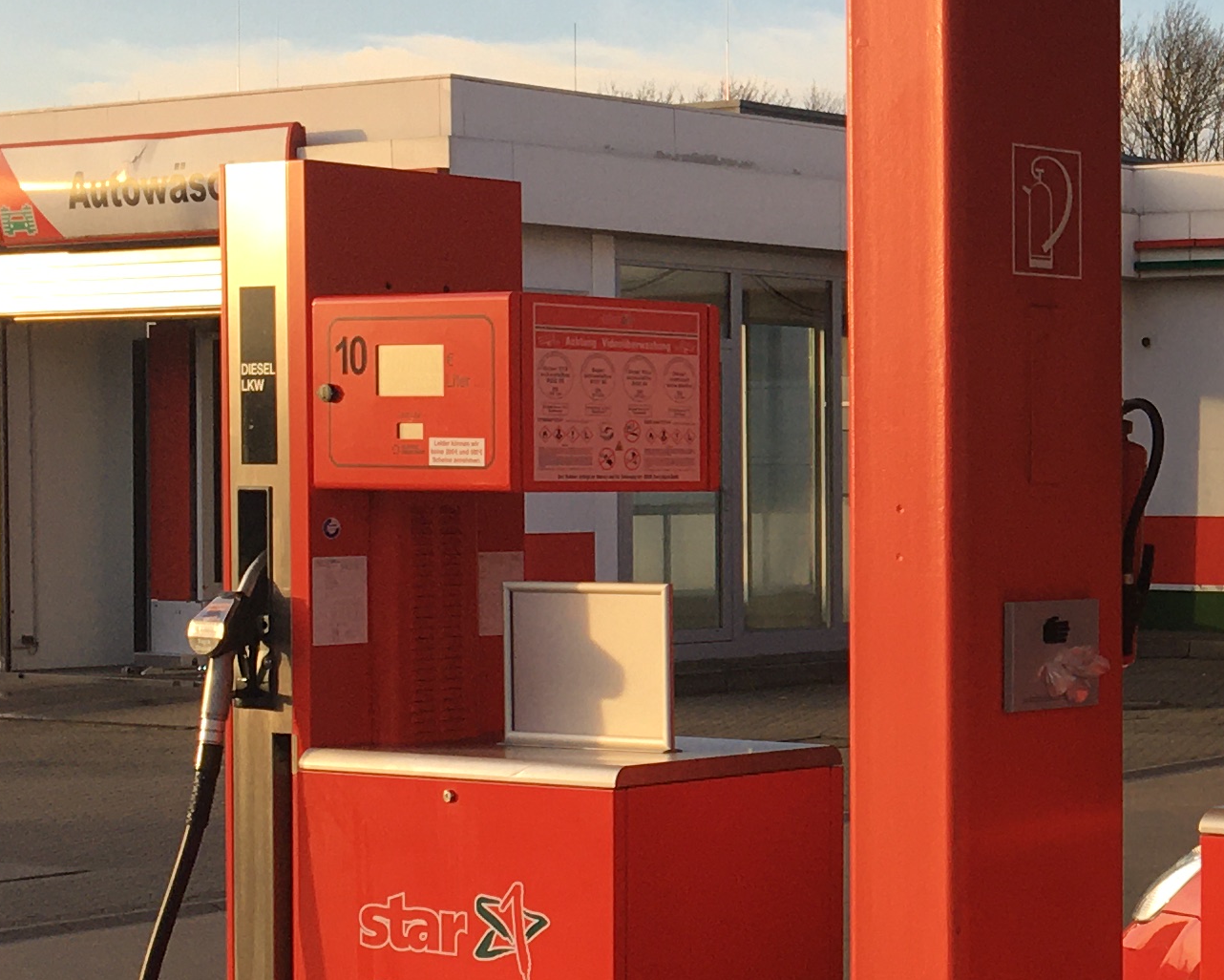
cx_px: 1513
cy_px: 594
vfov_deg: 17.3
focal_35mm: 89
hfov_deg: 20.0
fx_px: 3225
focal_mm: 4.15
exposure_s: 1/407
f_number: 2.2
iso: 25
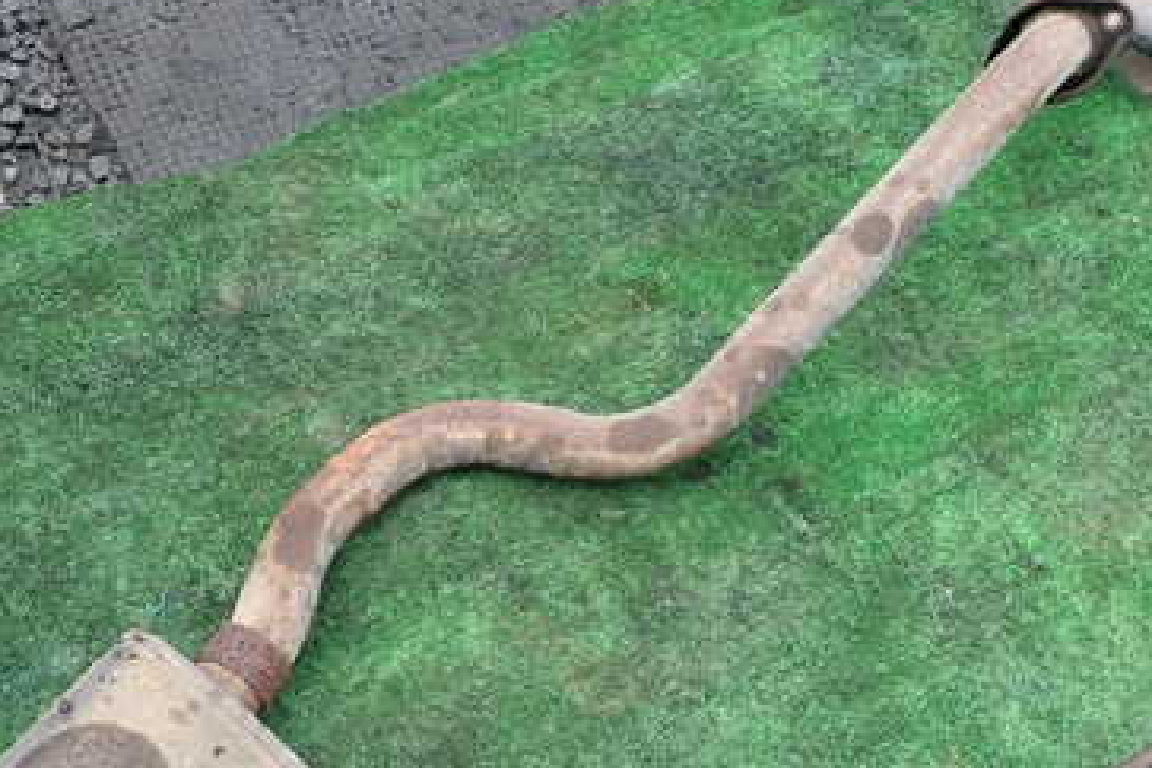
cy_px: 593
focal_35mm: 43
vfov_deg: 30.6
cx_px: 486
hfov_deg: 45.3
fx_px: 1376
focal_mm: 4.5
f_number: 2.8
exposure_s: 1/320
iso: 100
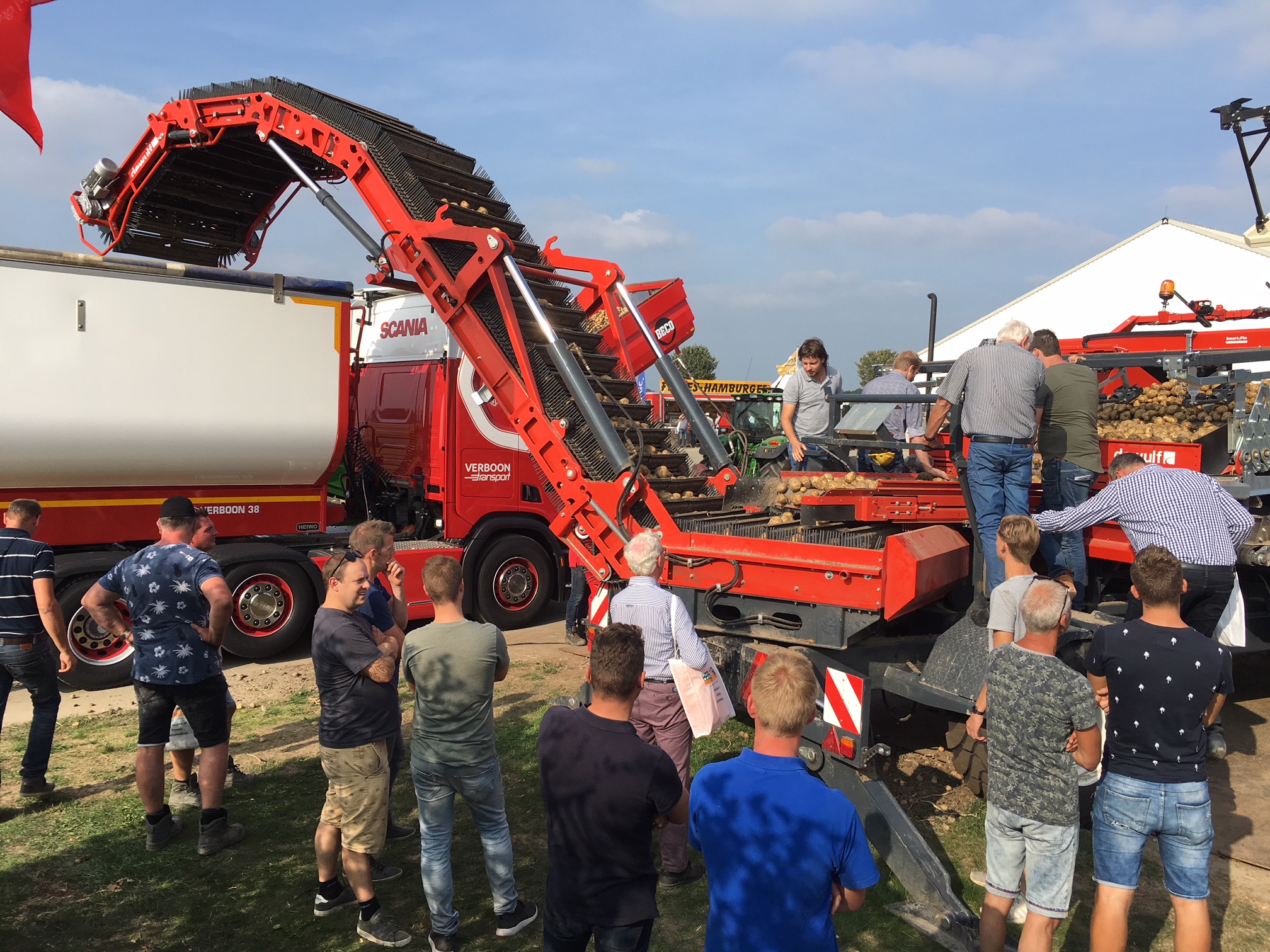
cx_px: 635
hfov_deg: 61.7
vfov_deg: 48.2
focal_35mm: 29
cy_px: 476
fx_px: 1064
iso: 25
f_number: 2.2
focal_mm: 4.15
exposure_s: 1/1282
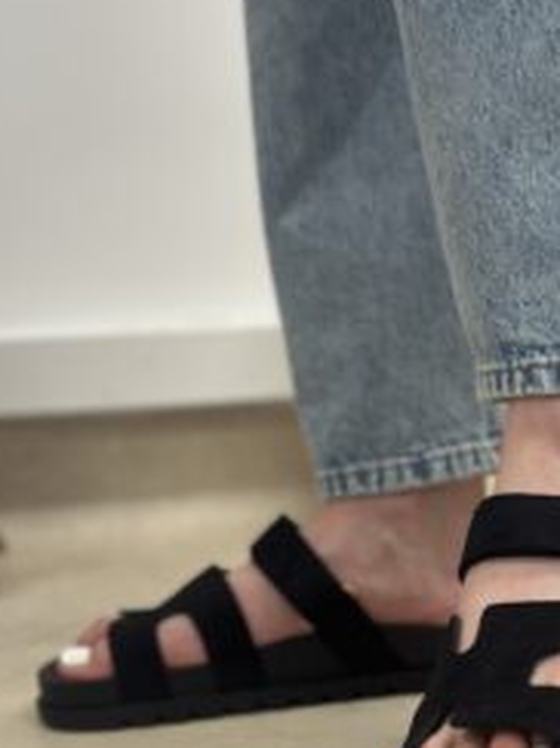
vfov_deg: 24.6
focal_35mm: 79
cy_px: 520
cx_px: 440
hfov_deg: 18.5
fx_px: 1706
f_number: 1.78
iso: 100
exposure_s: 1/50
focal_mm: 6.86
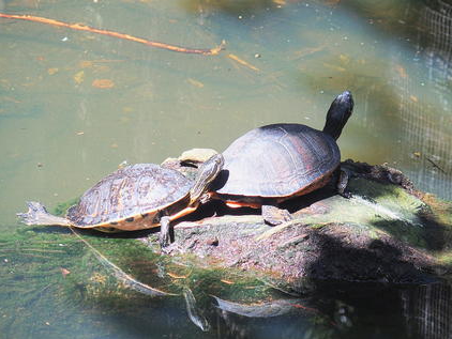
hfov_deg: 10.2
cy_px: 172
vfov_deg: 7.7
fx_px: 2535
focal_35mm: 194
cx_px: 222
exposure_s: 1/320
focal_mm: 38.6
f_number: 2.8
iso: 100
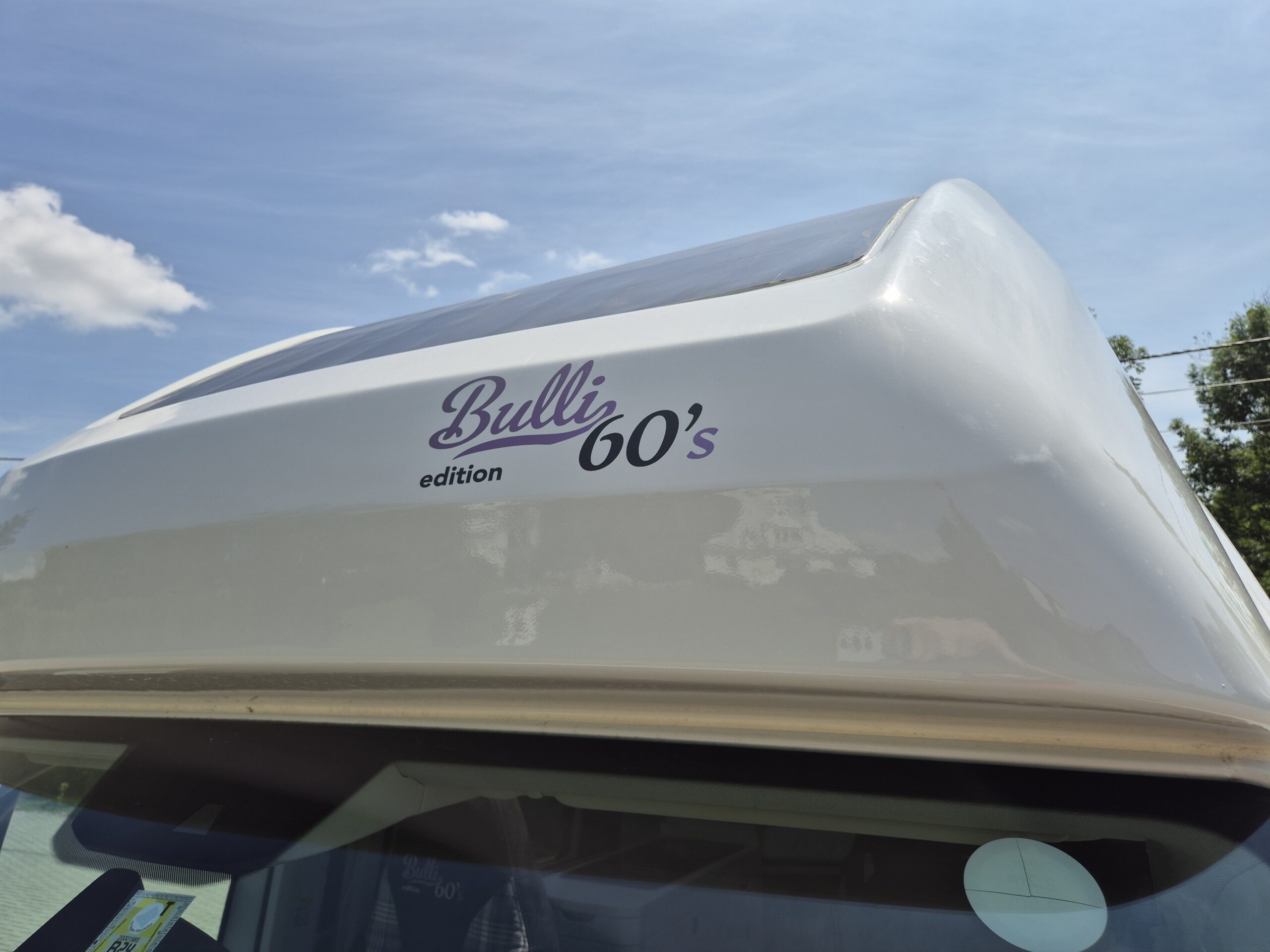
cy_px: 476
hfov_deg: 73.9
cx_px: 635
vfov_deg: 58.9
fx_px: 844
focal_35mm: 23
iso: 25
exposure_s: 1/2968
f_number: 1.8
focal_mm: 5.4
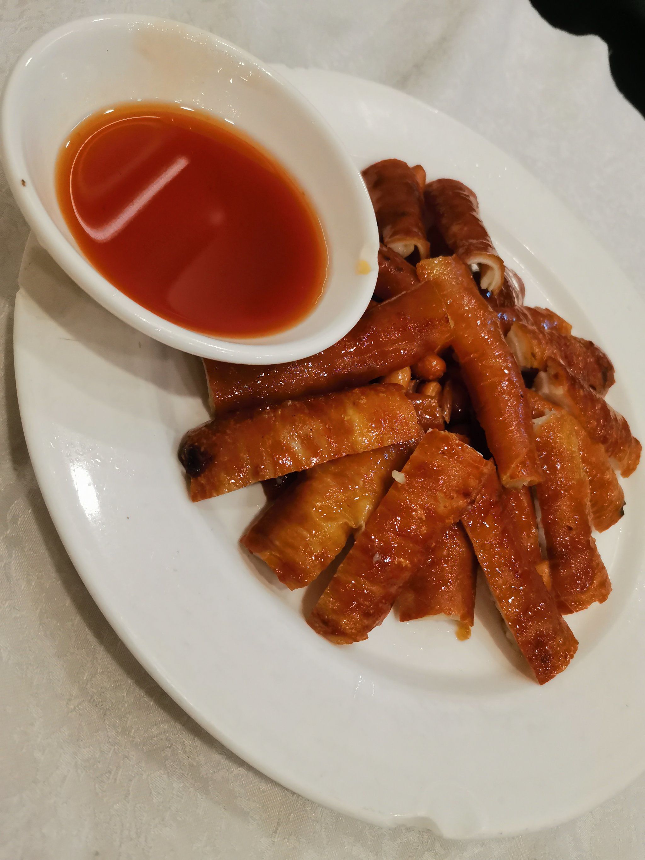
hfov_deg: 53.1
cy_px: 430
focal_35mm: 26
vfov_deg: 67.3
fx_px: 646
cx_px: 322
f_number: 1.8
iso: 250
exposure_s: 1/100
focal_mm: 4.75
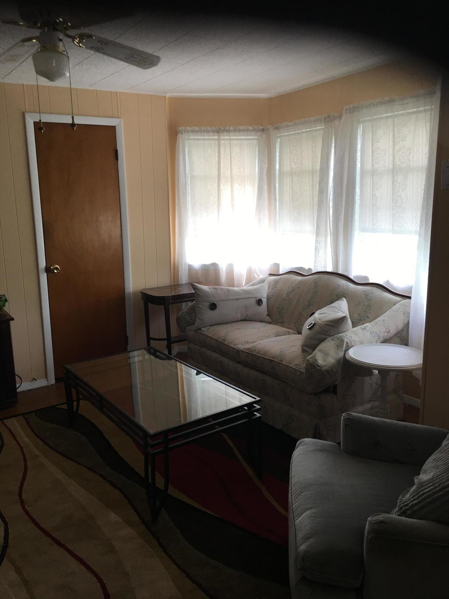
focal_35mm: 29
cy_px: 300
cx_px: 224
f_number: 2.2
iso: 25
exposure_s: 1/40
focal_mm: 4.15
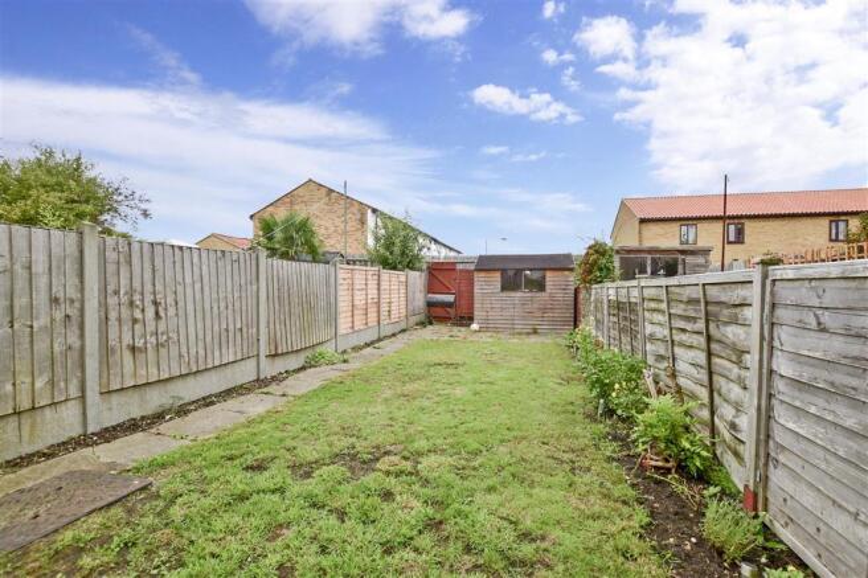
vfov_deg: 77.3
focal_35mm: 15
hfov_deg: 100.4
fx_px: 362
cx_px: 434
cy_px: 289
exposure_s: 1/500
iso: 400
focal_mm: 10
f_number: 7.1
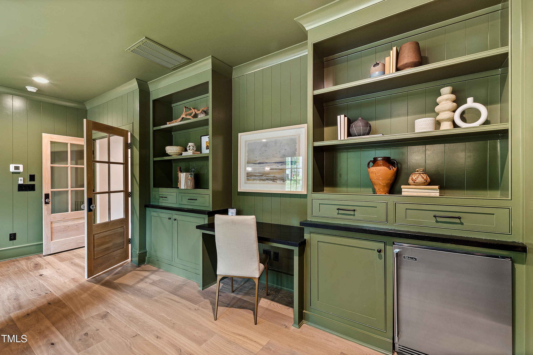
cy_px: 178
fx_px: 222
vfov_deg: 77.3
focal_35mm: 15
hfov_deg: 100.4
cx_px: 266
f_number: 9
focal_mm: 10
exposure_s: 3
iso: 100
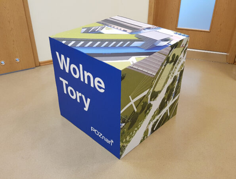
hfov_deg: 67.1
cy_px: 90
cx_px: 118
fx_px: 178
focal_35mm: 26
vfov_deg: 53.4
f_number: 1.7
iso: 200
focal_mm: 4.3
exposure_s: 1/33
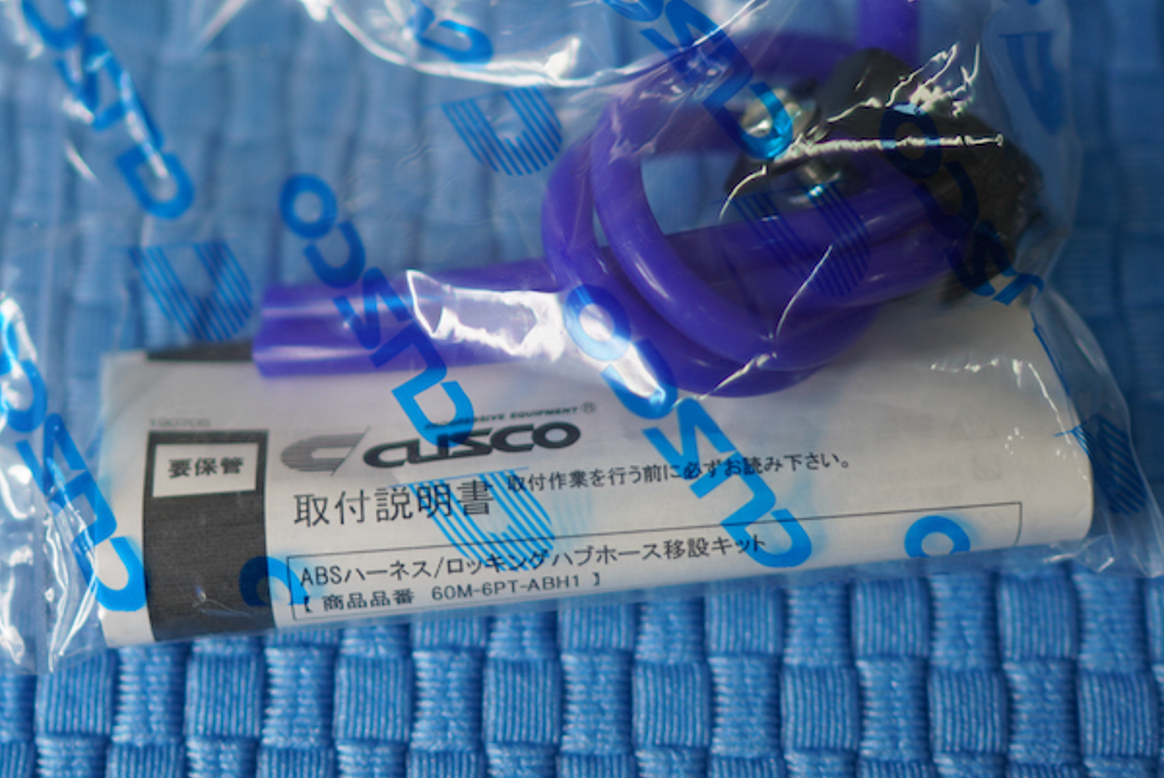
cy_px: 298
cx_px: 466
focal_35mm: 70
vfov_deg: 19.5
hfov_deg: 28.8
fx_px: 2265
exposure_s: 1/125
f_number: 1.4
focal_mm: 35
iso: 100
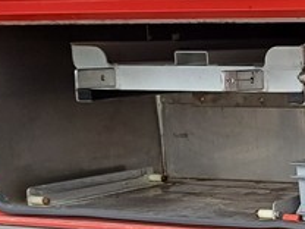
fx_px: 1084
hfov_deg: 14.6
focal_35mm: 123
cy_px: 288
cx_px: 494
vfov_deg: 11.8
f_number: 1.8
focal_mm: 4.65
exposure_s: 1/346
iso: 50
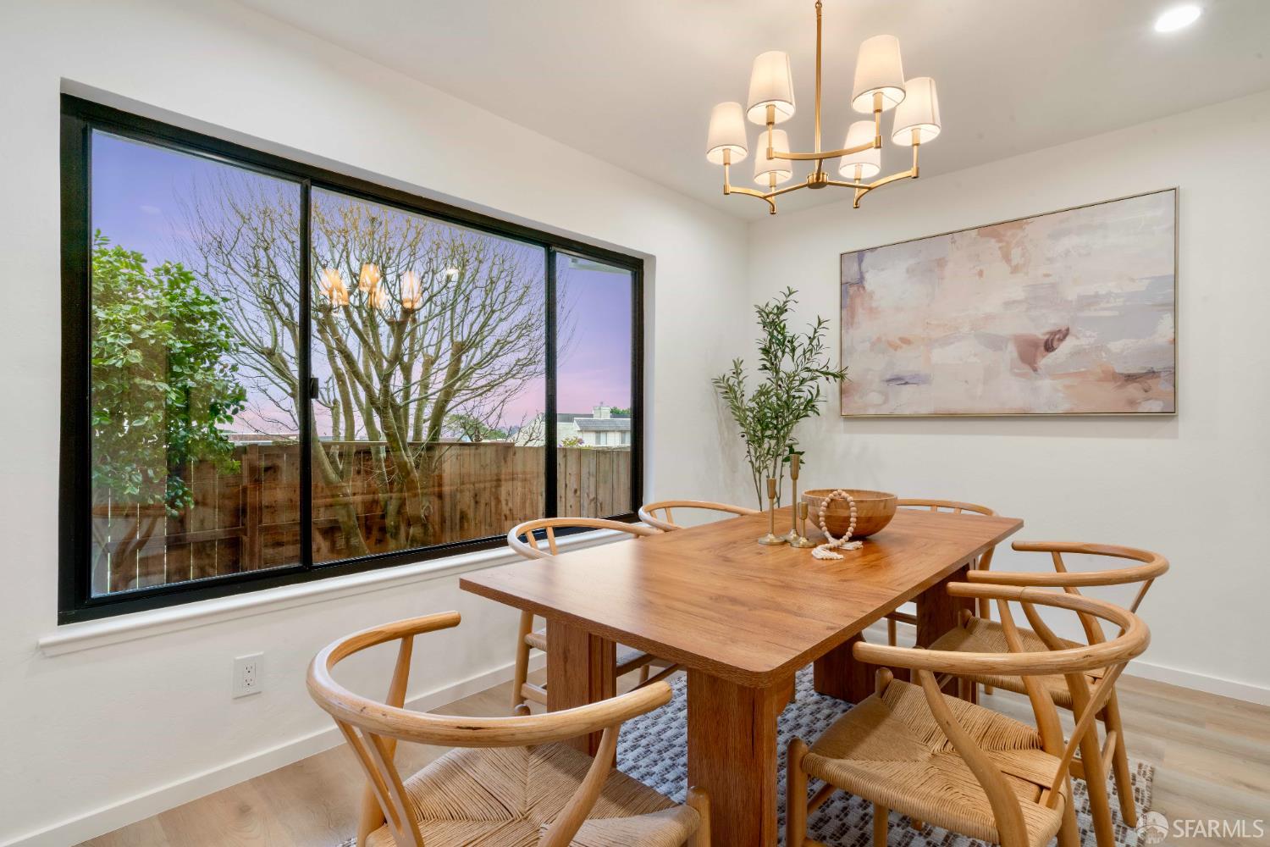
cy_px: 424
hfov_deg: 93.3
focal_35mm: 17
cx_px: 635
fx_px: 600
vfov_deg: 70.4
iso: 400
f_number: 16
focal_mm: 17
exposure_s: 1/1.67
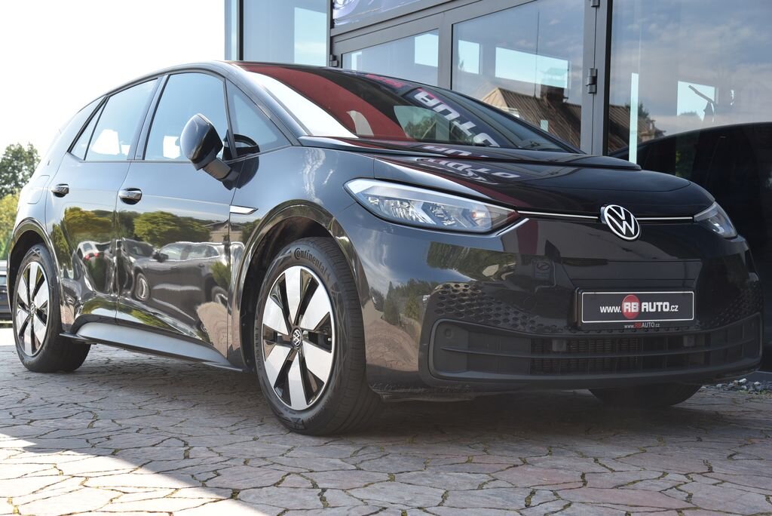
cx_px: 386
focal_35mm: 55
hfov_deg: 36.2
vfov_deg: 24.7
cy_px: 258
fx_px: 1180
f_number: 8
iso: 500
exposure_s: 1/200
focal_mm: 55
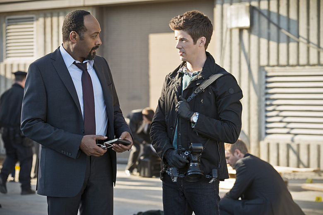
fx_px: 1041
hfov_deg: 17.6
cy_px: 108
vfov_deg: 11.8
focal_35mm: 116
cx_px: 162
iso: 200
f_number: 6.3
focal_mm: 116
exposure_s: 1/160
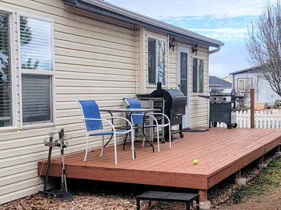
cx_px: 153
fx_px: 487
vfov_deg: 24.3
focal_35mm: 60
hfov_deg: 32.2
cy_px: 130
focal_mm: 6.7
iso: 16
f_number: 1.8
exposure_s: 1/352
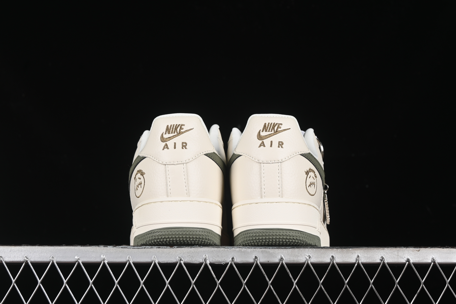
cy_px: 152
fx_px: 950
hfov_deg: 27.0
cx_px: 228
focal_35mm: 75
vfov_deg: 18.2
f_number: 8
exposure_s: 1/80
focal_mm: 50
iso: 160
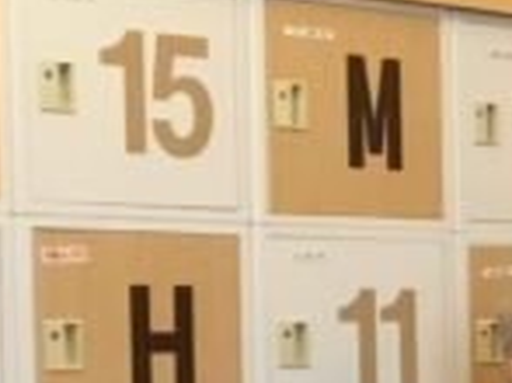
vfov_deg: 9.3
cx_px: 1264
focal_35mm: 158
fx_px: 2335
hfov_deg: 10.6
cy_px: 458
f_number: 2.4
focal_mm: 3.3
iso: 80
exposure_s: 1/30
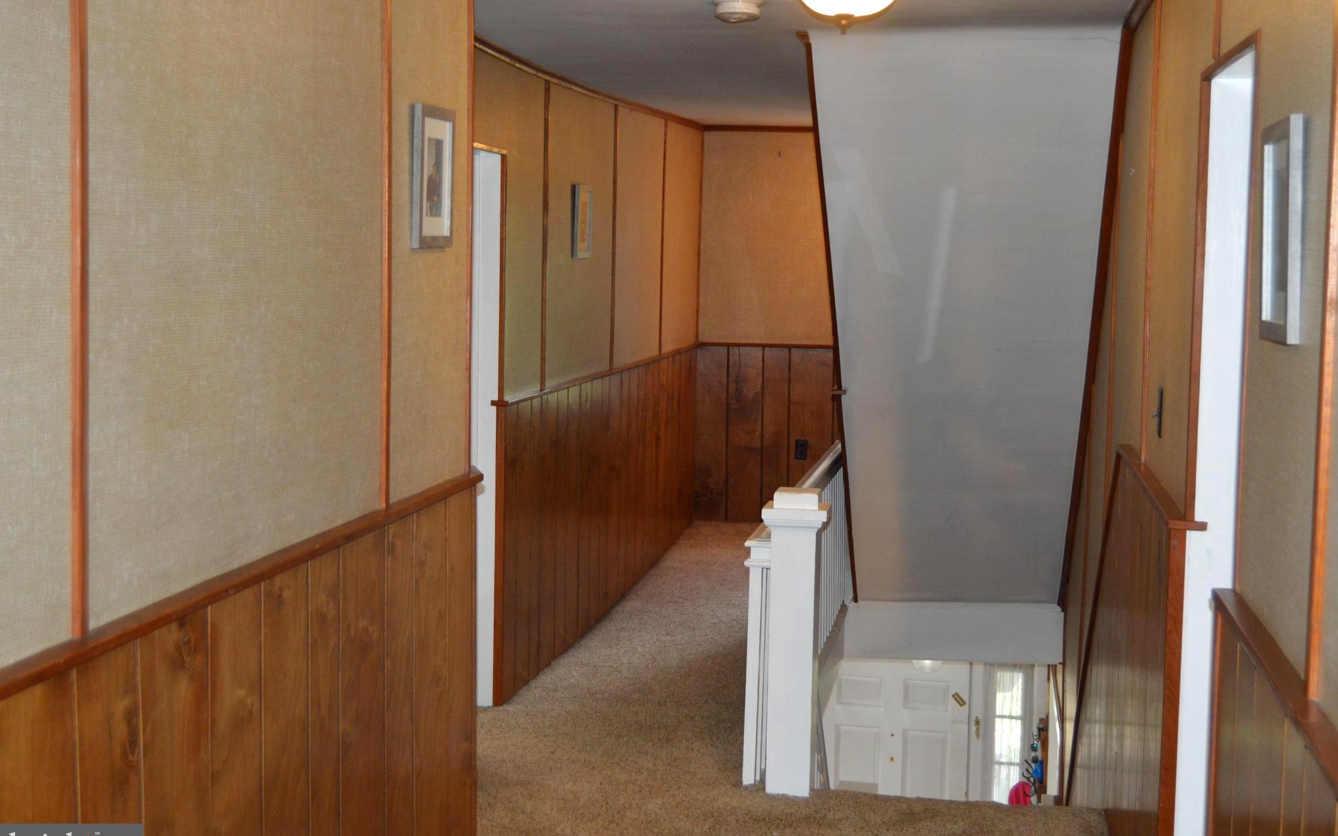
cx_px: 669
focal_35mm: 49
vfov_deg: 26.3
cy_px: 425
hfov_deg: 41.1
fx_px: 1787
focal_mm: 32
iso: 1000
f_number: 4.5
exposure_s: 1/60
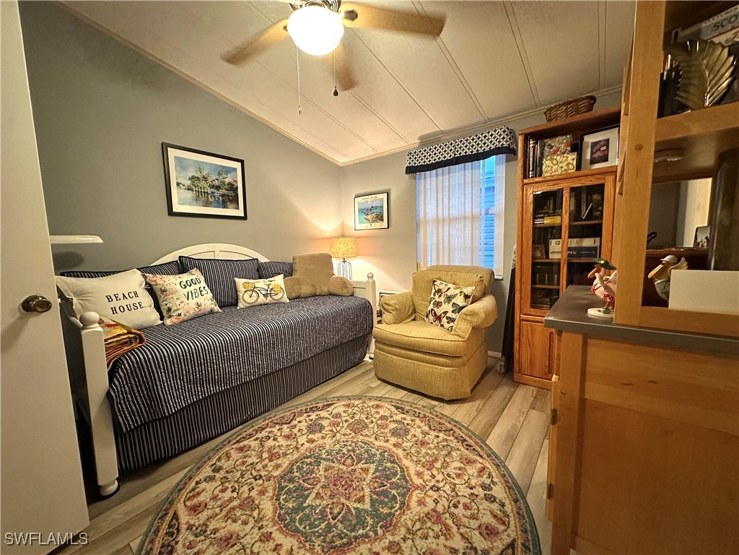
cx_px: 370
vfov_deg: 85.7
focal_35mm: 14
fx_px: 299
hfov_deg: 102.1
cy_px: 278
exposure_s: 1/60
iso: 800
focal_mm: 2.22
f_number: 2.2
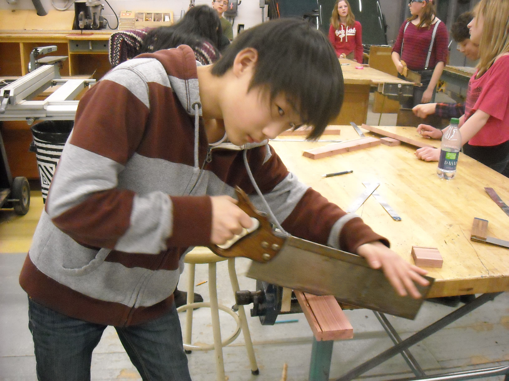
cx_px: 254
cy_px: 190
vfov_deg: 40.7
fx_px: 515
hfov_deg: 52.6
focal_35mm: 35
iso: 800
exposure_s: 1/64
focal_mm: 5.7
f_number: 2.8
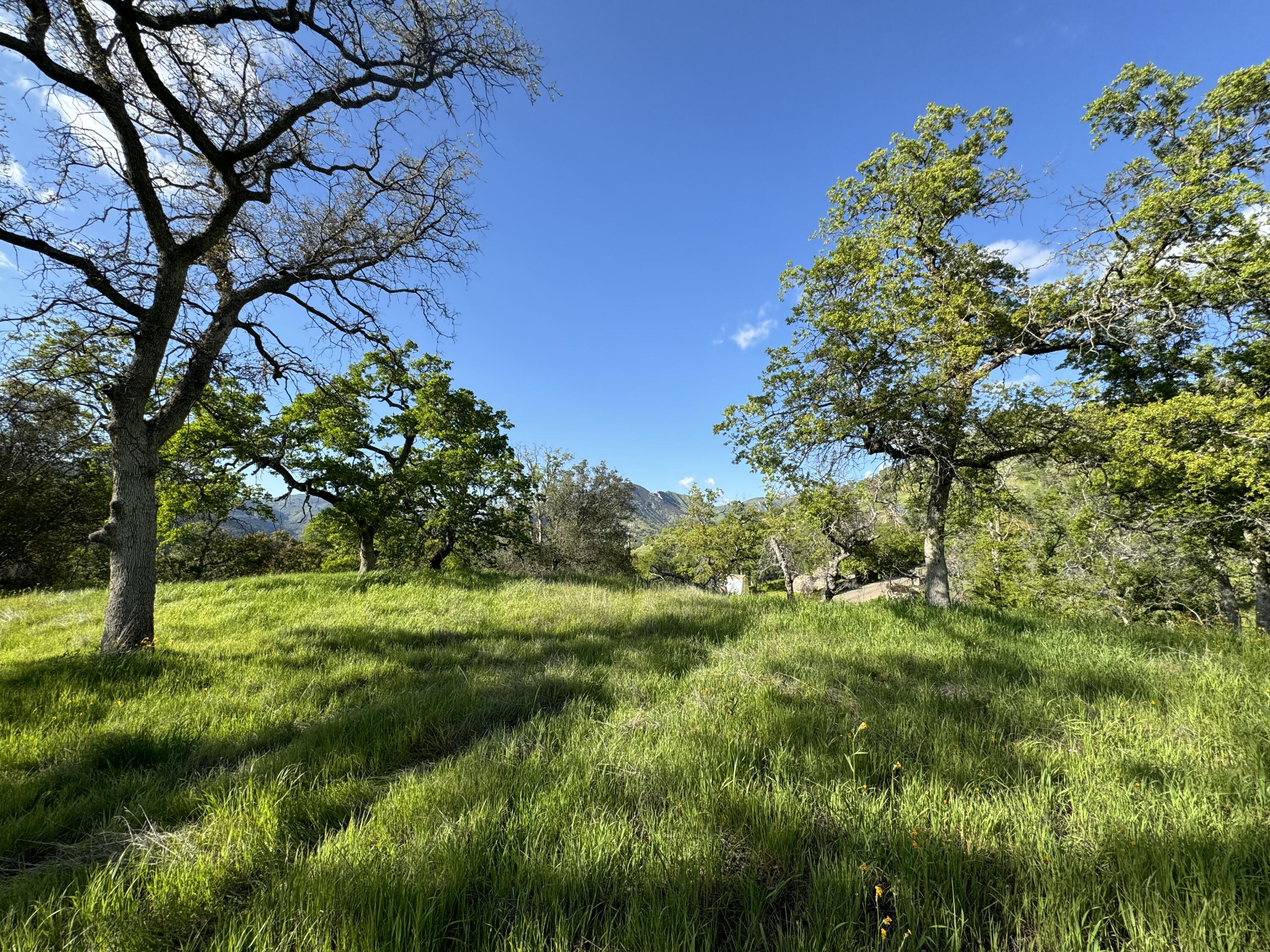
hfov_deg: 102.1
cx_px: 635
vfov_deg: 85.7
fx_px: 514
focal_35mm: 14
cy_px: 476
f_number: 2.2
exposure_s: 1/1299
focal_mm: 2.22
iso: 50
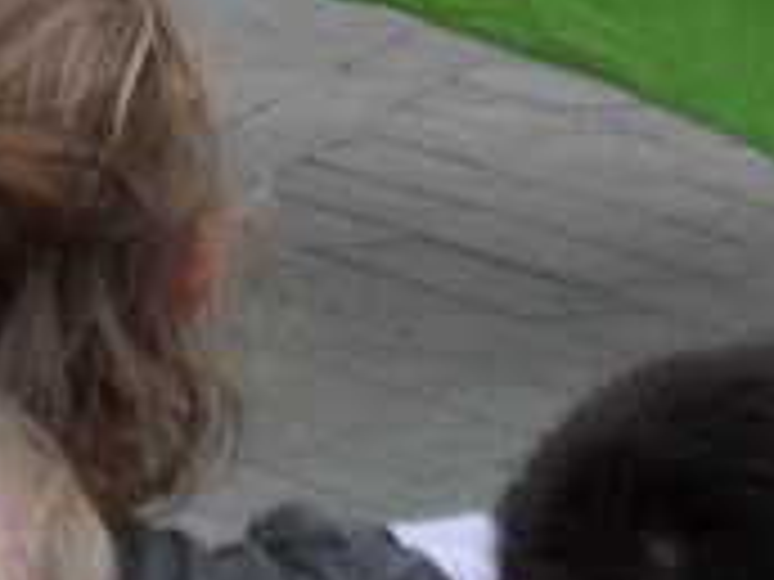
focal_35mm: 357
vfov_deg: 4.1
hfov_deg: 5.6
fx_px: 7982
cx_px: 315
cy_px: -944
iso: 80
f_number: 4
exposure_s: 1/500
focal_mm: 10.3
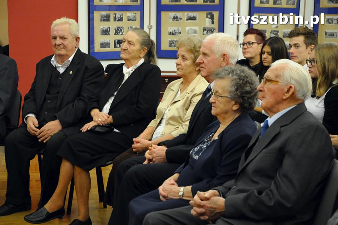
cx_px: 169
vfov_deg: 14.7
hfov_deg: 21.9
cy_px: 112
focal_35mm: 93
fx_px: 872
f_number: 5.6
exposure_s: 1/80
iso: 2500
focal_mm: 62
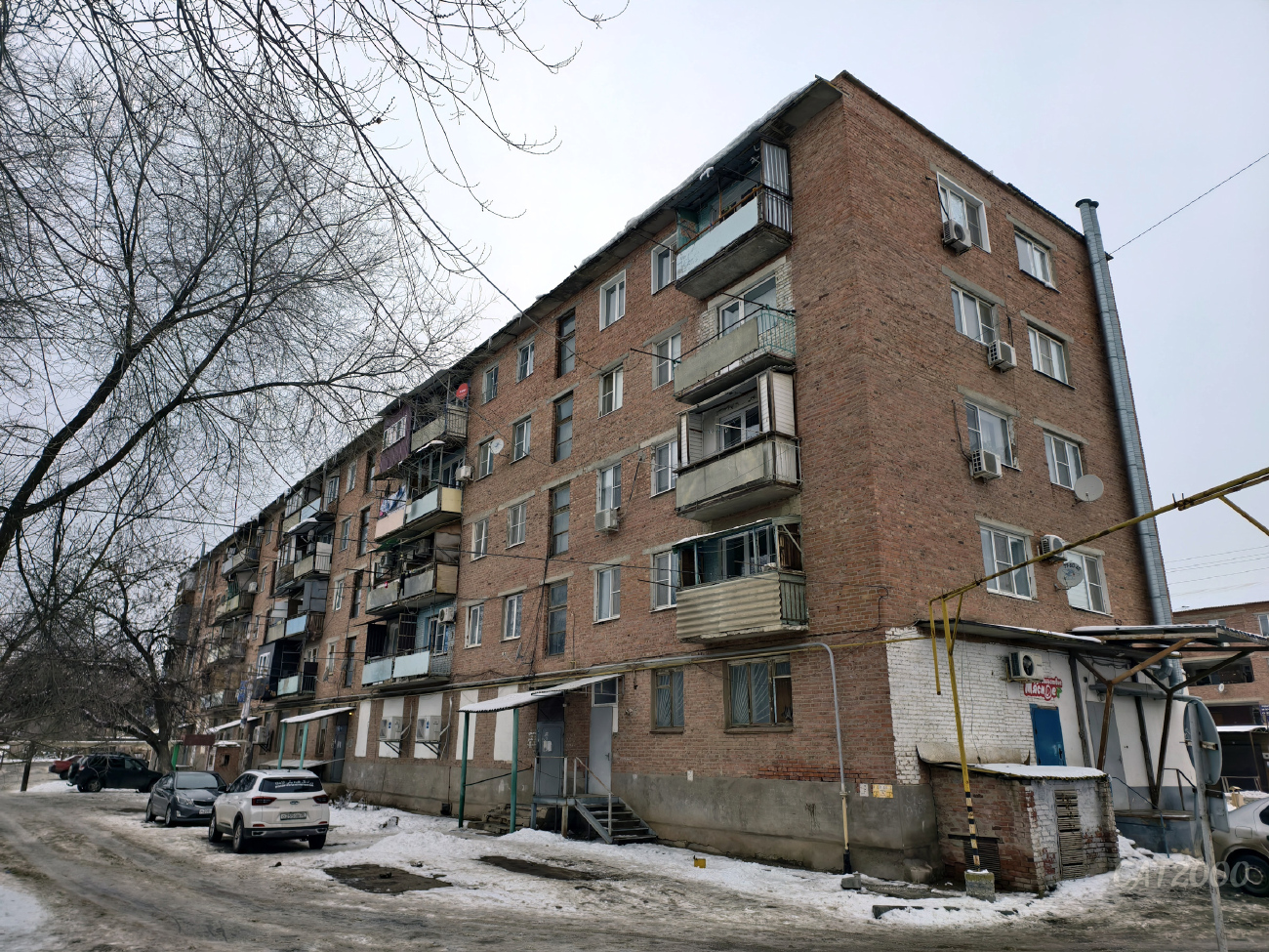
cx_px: 634
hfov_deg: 73.9
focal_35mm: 23
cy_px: 476
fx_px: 843
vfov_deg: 58.9
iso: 72
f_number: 1.57
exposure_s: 1/1531
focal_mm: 6.54
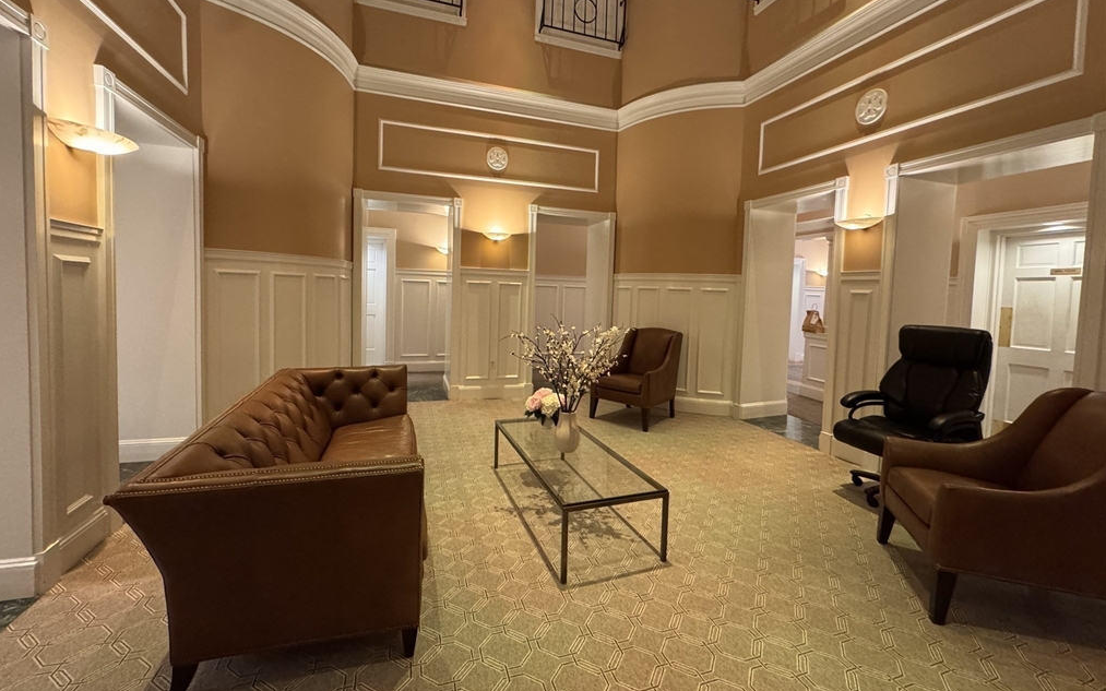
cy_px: 312
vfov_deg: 74.6
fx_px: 452
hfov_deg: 101.5
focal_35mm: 15
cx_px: 549
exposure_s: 1/60
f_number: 2.2
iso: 800
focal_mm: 2.22
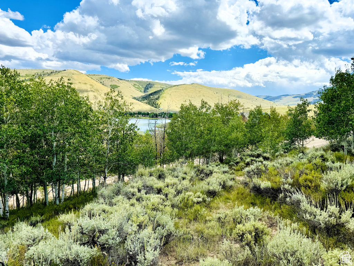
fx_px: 245
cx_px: 177
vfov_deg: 56.8
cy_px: 133
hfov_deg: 71.6
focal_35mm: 24
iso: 80
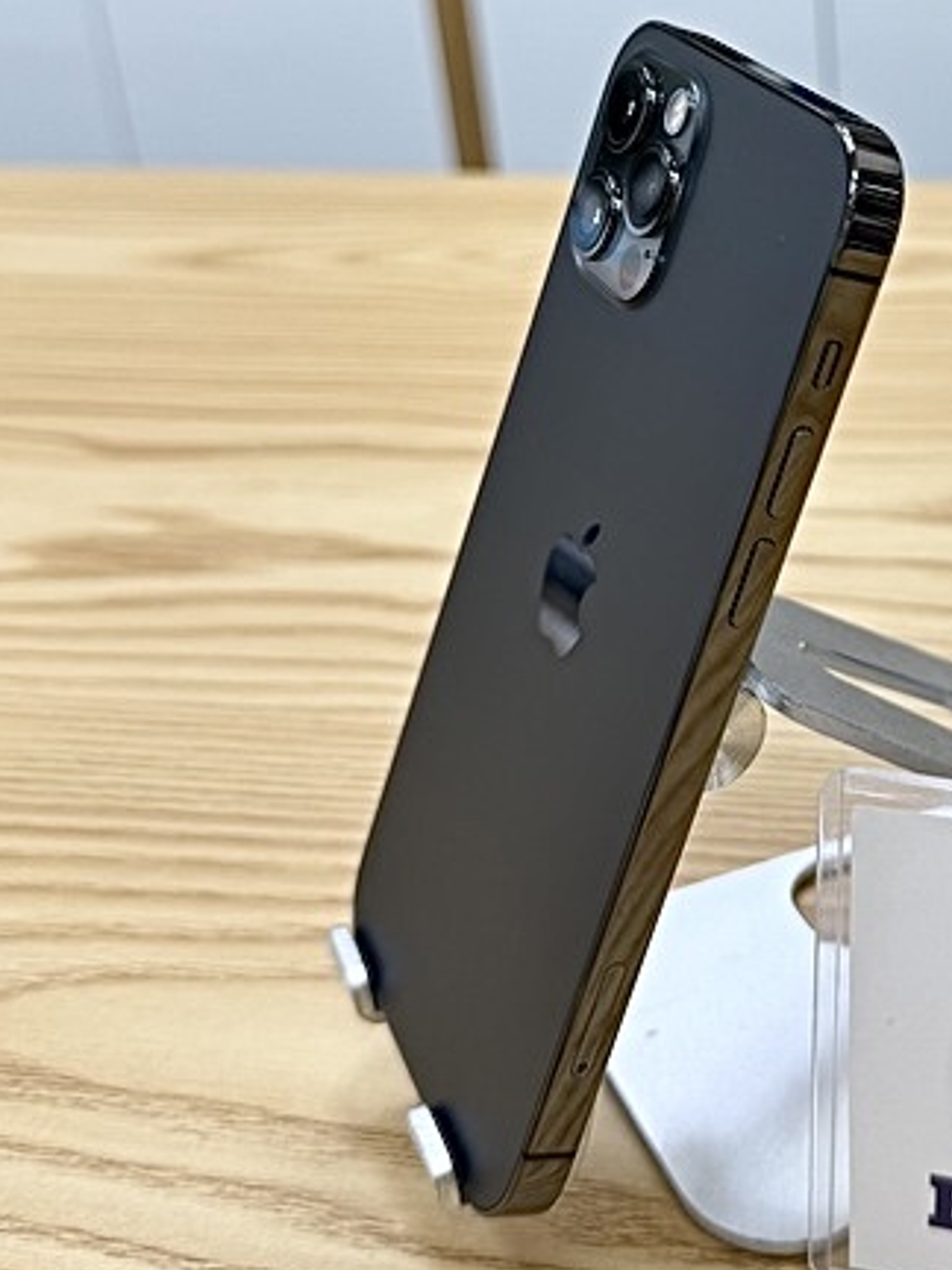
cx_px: 836
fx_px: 1833
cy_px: 350
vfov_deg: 37.4
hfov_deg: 28.1
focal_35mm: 50
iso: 64
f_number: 1.78
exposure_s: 1/120
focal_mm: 6.76
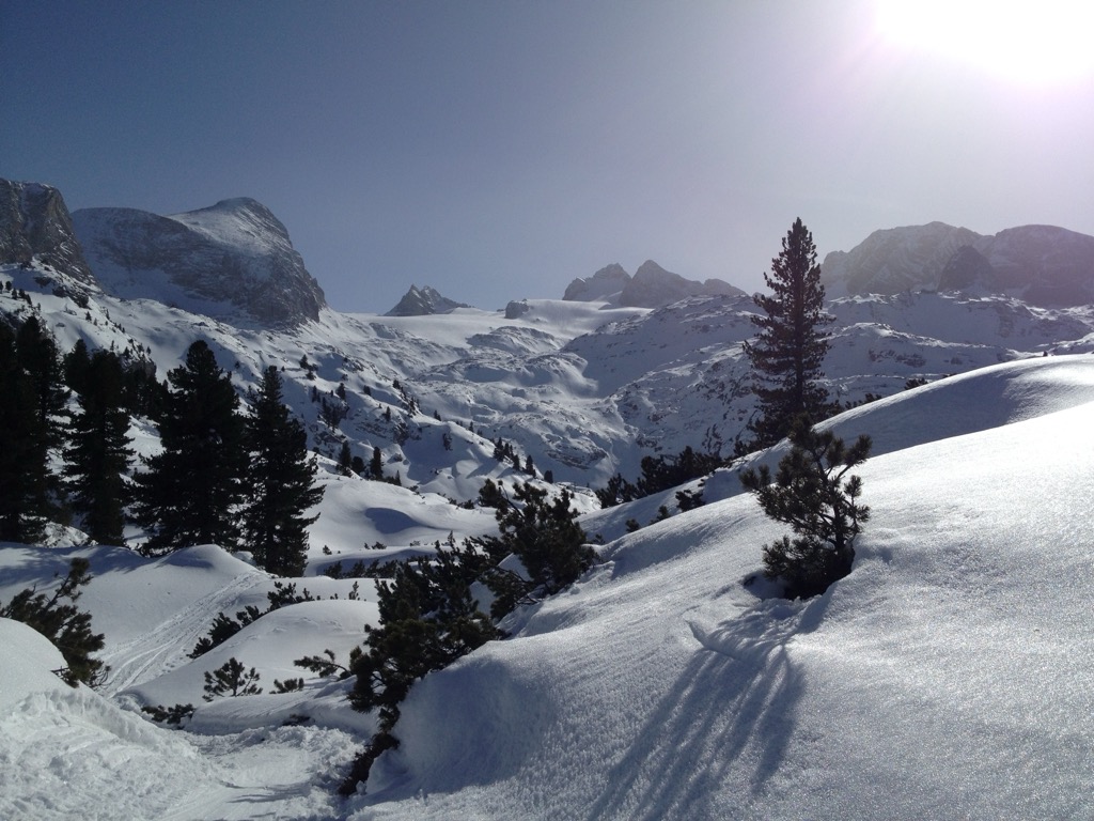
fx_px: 1106
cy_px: 410
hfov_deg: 52.6
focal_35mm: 35
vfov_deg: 40.7
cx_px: 547
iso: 50
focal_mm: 4.28
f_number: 2.4
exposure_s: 1/6944
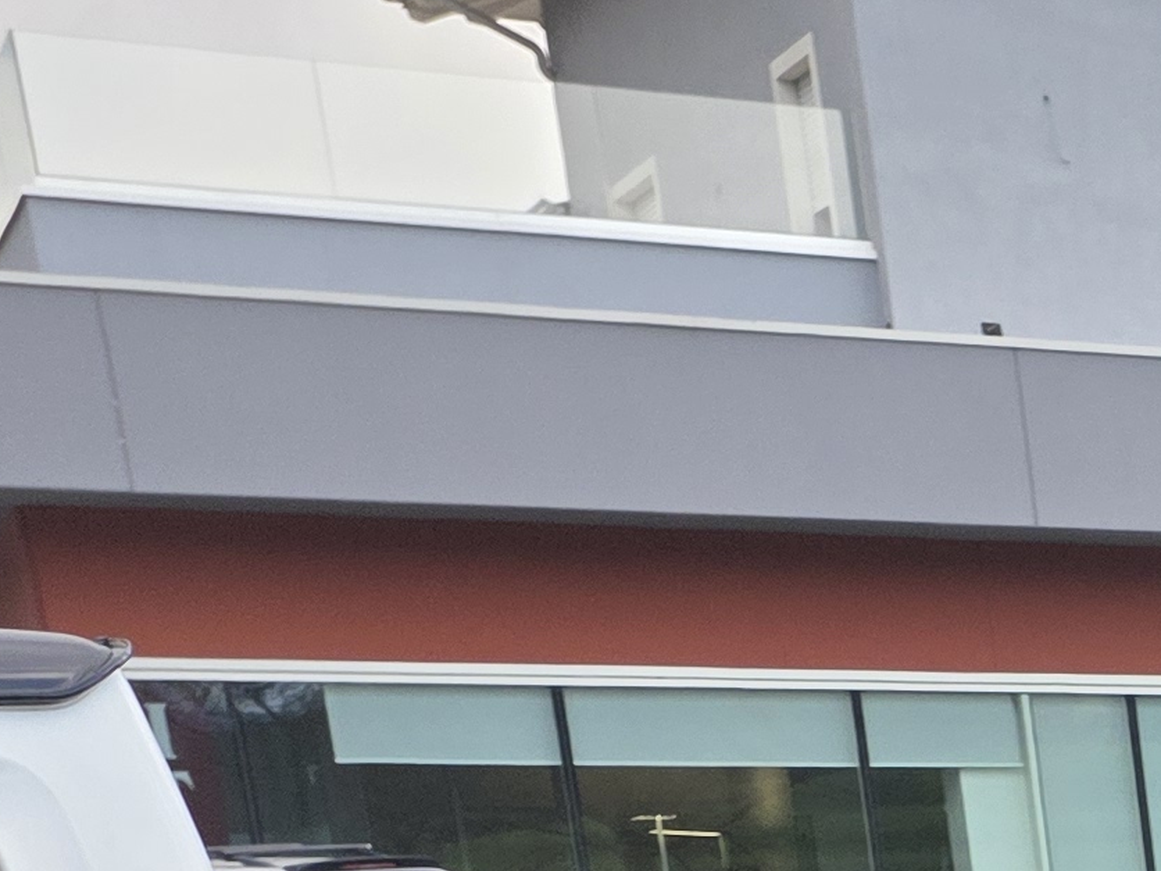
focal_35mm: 110
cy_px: 1946
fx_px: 3689
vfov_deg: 11.6
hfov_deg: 14.4
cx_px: 2423
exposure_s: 1/359
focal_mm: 6.25
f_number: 1.7
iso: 40
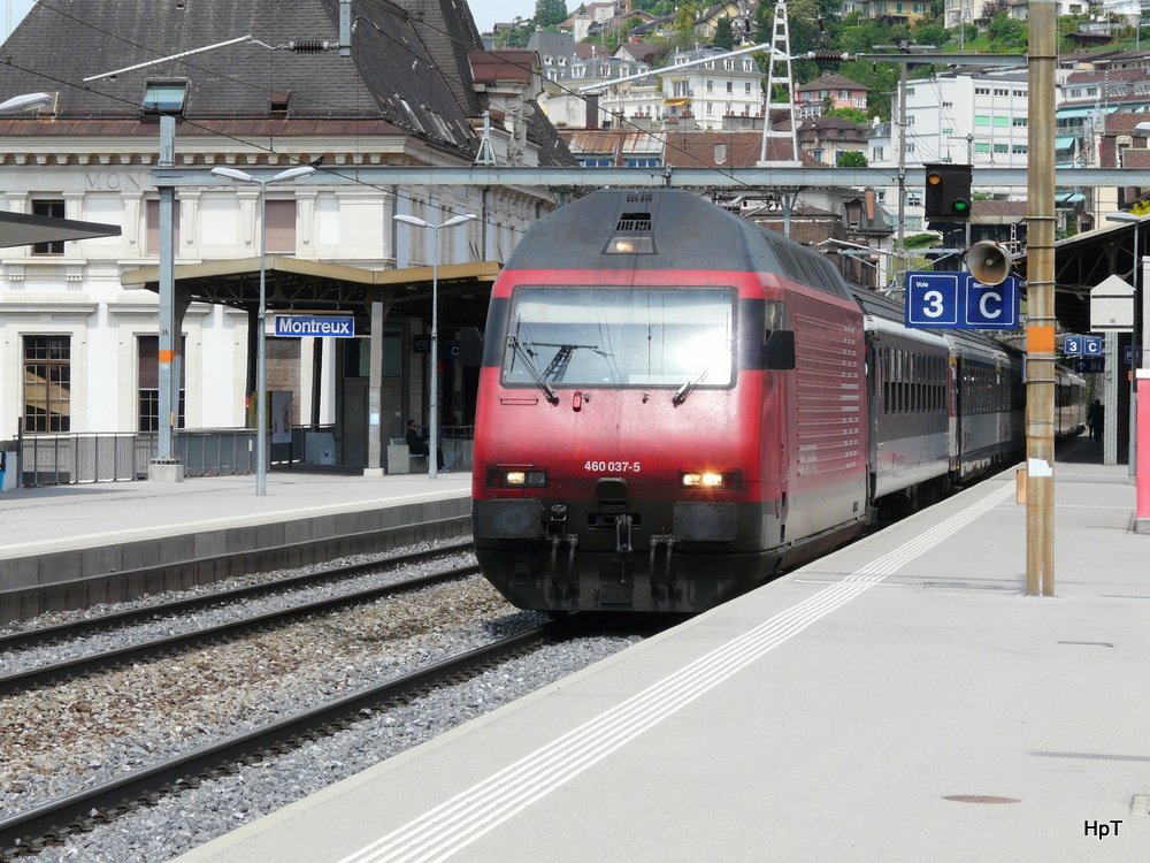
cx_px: 575
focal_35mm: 144
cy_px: 432
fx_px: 4784
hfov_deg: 13.7
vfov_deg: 10.3
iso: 100
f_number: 5.6
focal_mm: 23.7
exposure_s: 1/400
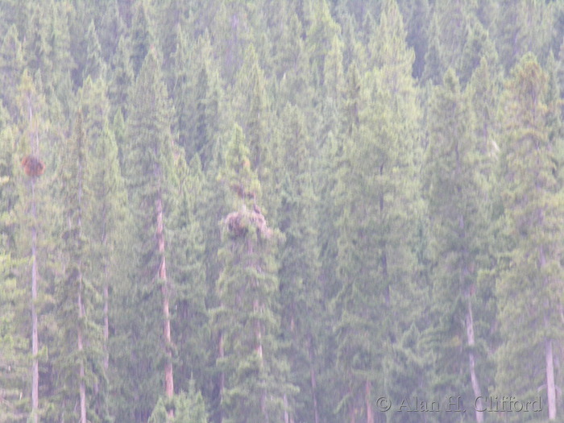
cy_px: 212
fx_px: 5703
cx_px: 282
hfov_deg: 5.7
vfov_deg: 4.2
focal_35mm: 350
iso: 200
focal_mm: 89
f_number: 5.2
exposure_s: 1/44
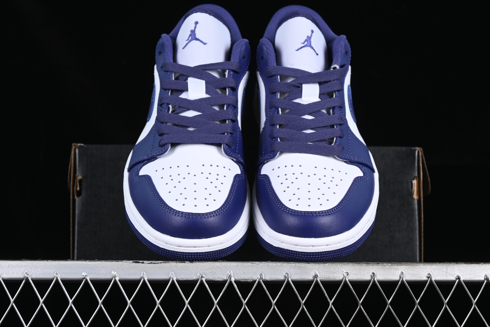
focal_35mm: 75
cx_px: 245
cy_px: 164
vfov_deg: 18.2
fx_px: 1021
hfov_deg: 27.0
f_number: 7.1
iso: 160
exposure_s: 1/60
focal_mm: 50
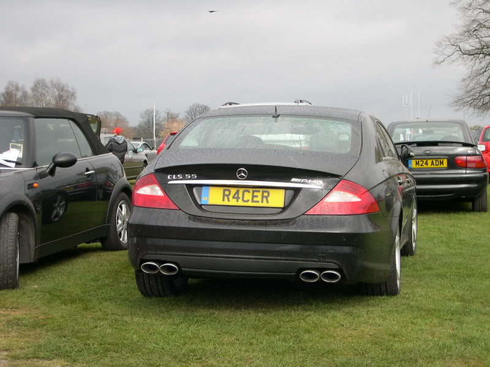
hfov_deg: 27.0
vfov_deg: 20.4
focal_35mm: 72
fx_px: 1019
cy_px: 184
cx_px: 245
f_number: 3.8
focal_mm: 15.3
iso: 100
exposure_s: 1/325
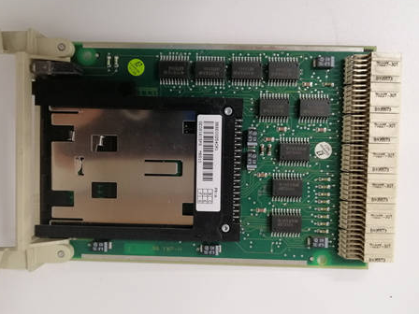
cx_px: 199
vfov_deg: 48.2
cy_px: 161
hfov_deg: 61.6
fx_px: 351
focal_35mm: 29
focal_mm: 3.81
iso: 320
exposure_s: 1/33.3
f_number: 2.2
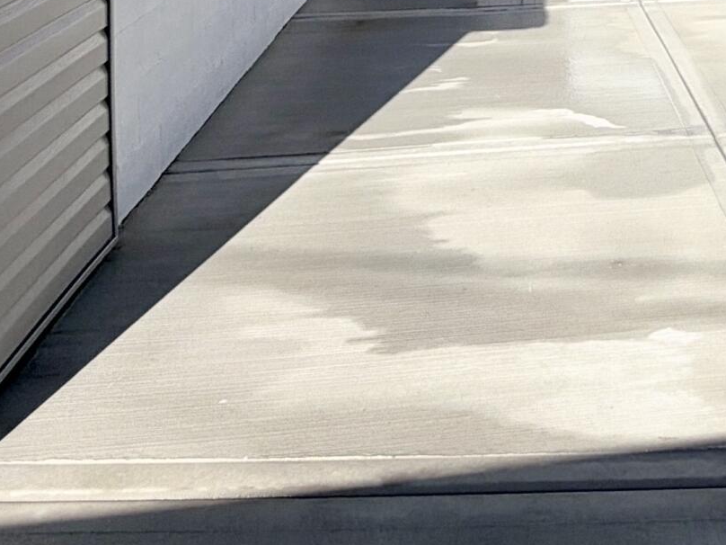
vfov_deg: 23.6
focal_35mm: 52
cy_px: -225
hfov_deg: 34.5
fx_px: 1091
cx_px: 668
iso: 20
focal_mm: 2.22
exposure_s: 1/1613
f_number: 2.2
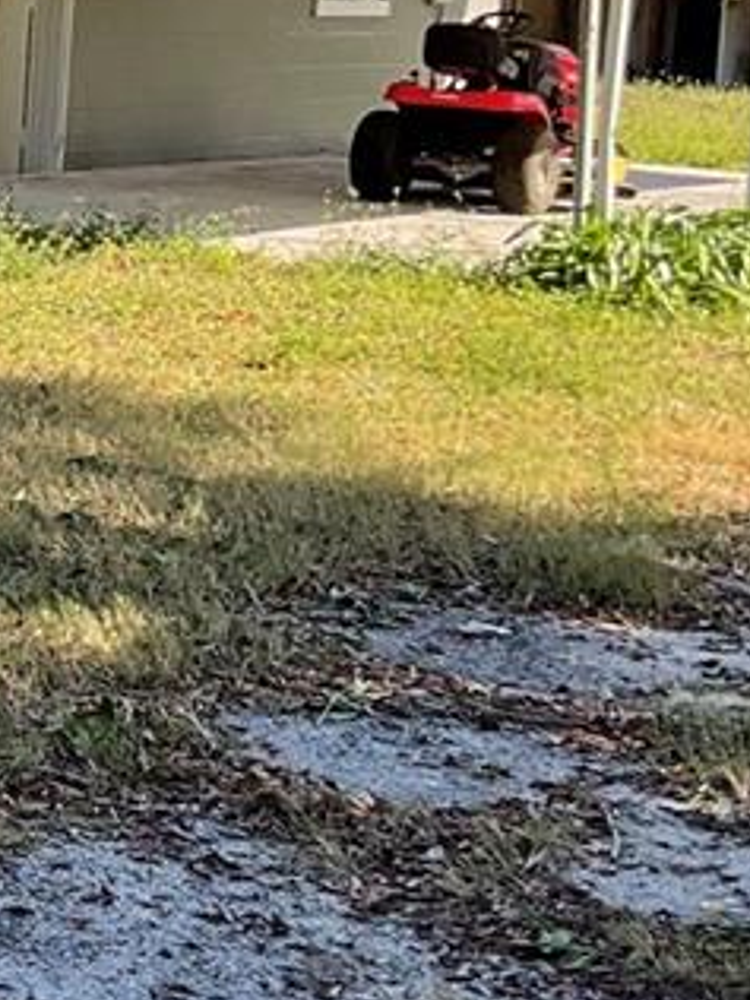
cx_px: -585
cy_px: 234
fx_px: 3178
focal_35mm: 110
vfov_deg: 17.8
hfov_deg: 12.4
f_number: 1.8
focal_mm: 3
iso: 25
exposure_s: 1/514
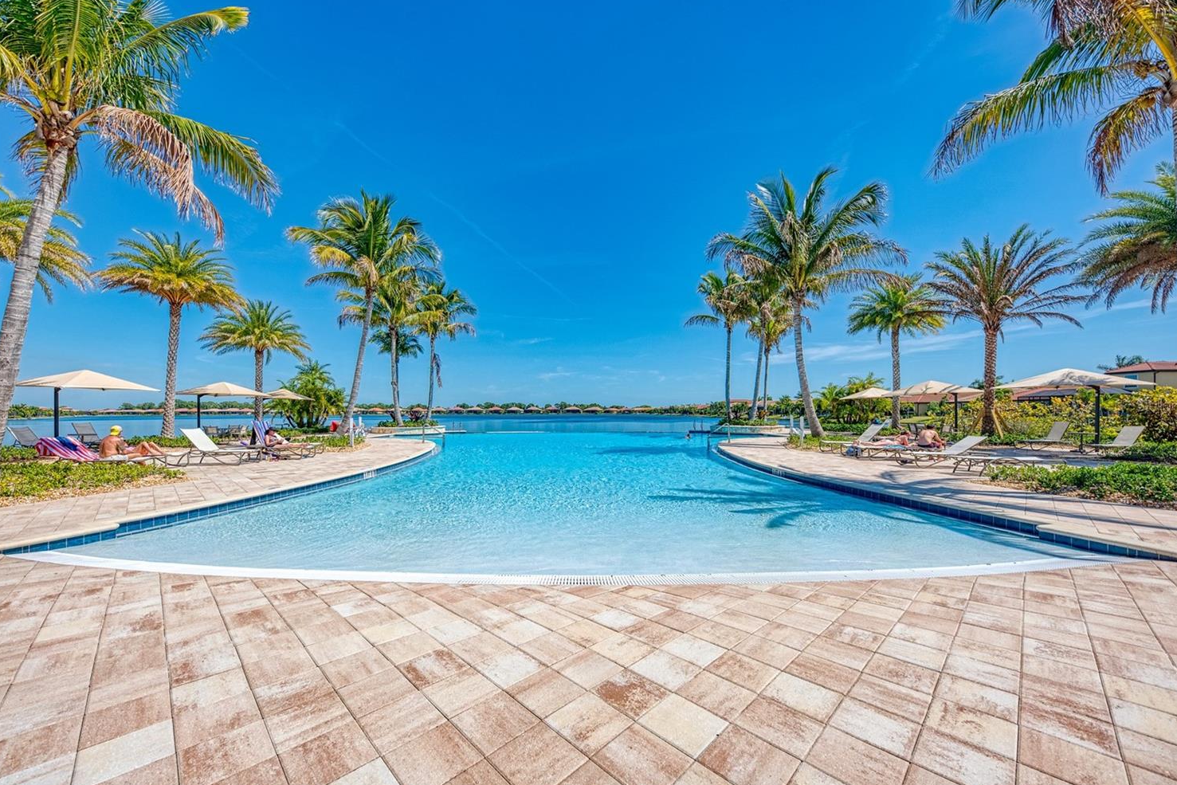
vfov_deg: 85.4
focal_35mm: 13
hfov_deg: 108.3
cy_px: 405
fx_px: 425
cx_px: 570
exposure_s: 1/1000
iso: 250
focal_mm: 12
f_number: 7.1
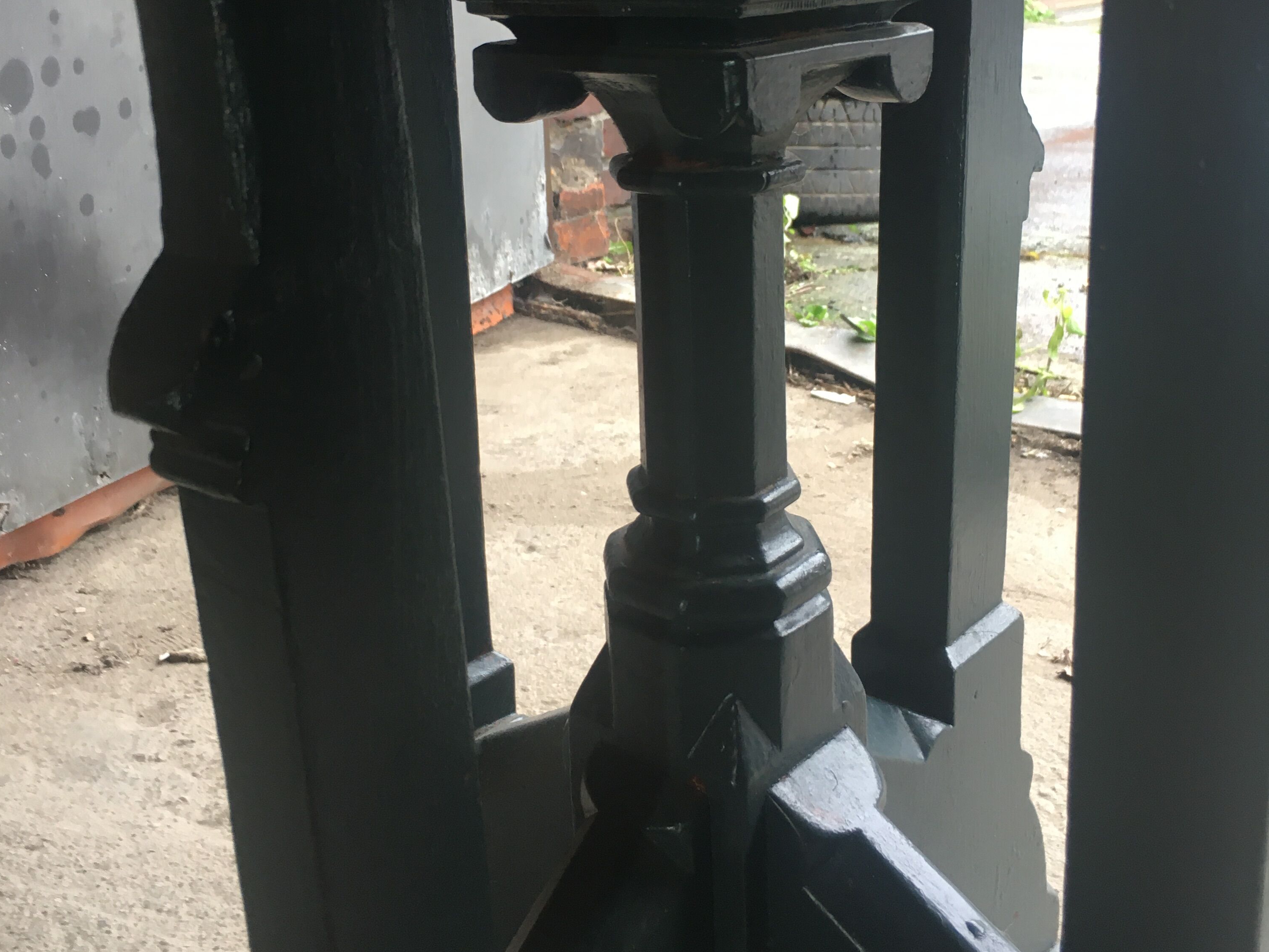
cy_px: 317
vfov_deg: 36.4
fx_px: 1430
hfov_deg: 47.9
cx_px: 632
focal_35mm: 39
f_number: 2.2
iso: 64
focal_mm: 4.15
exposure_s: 1/33
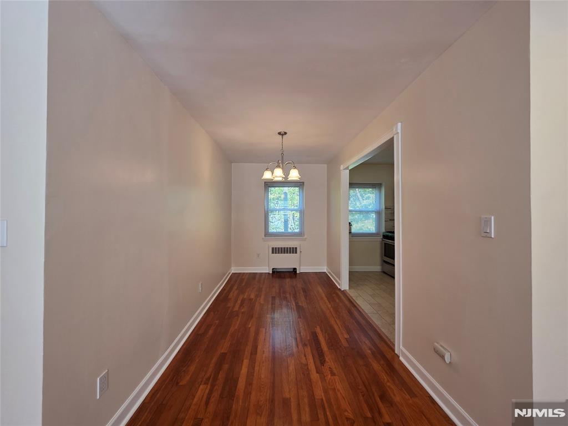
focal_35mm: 13
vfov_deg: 89.9
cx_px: 284
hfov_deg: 106.2
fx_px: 213
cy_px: 213
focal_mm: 2.2
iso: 125
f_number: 1.9
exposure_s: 1/120
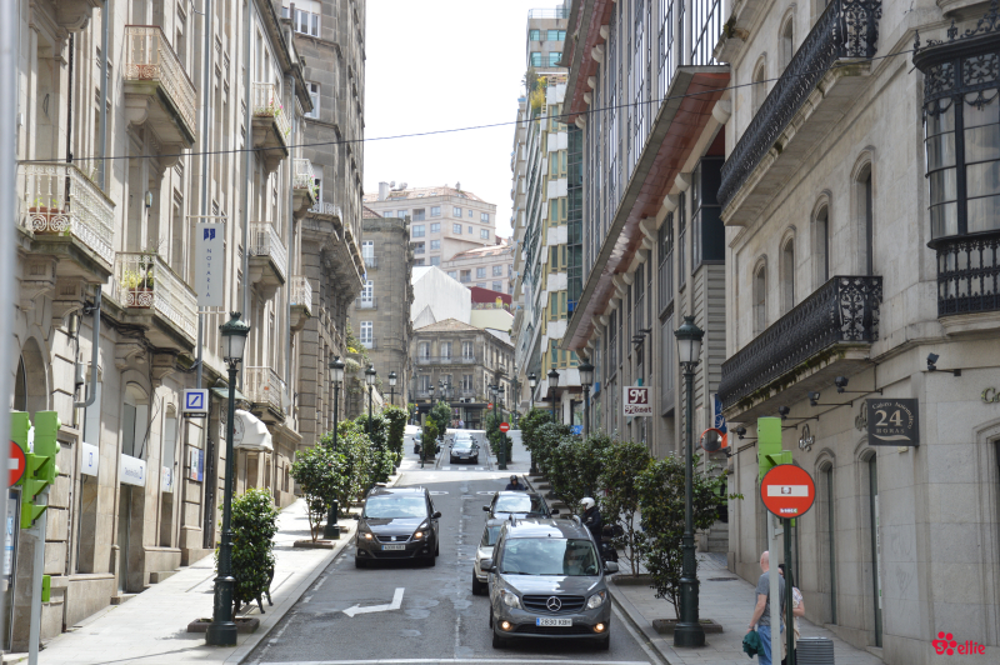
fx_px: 1873
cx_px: 500
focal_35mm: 68
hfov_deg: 29.9
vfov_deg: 20.1
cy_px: 332
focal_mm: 45
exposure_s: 1/160
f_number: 6.3
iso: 100
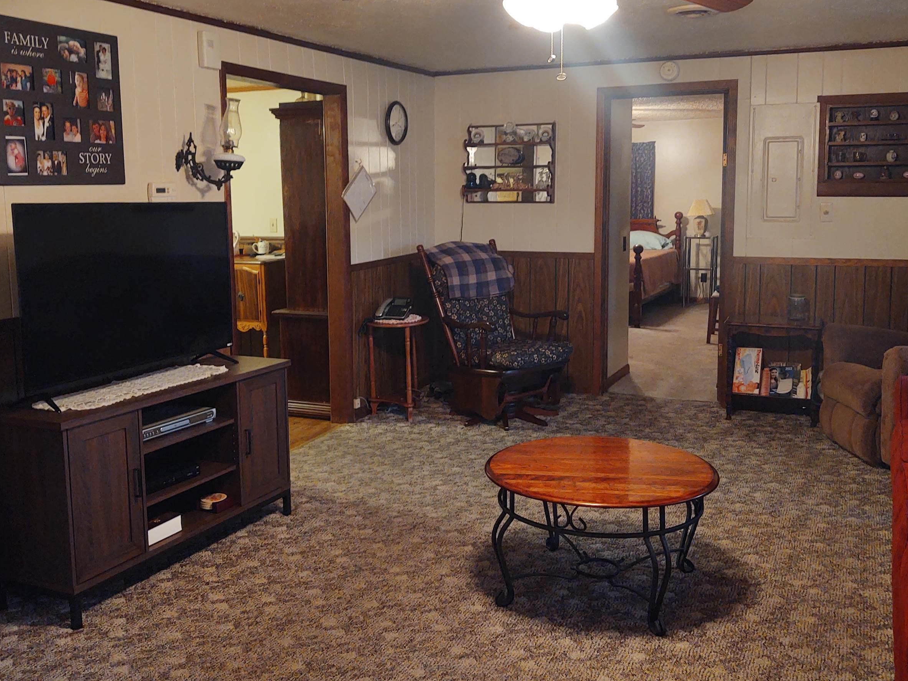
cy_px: 273
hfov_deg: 52.6
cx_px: 454
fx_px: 918
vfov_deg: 40.5
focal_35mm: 35
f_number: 1.7
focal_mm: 4.75
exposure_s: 1/33
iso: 227
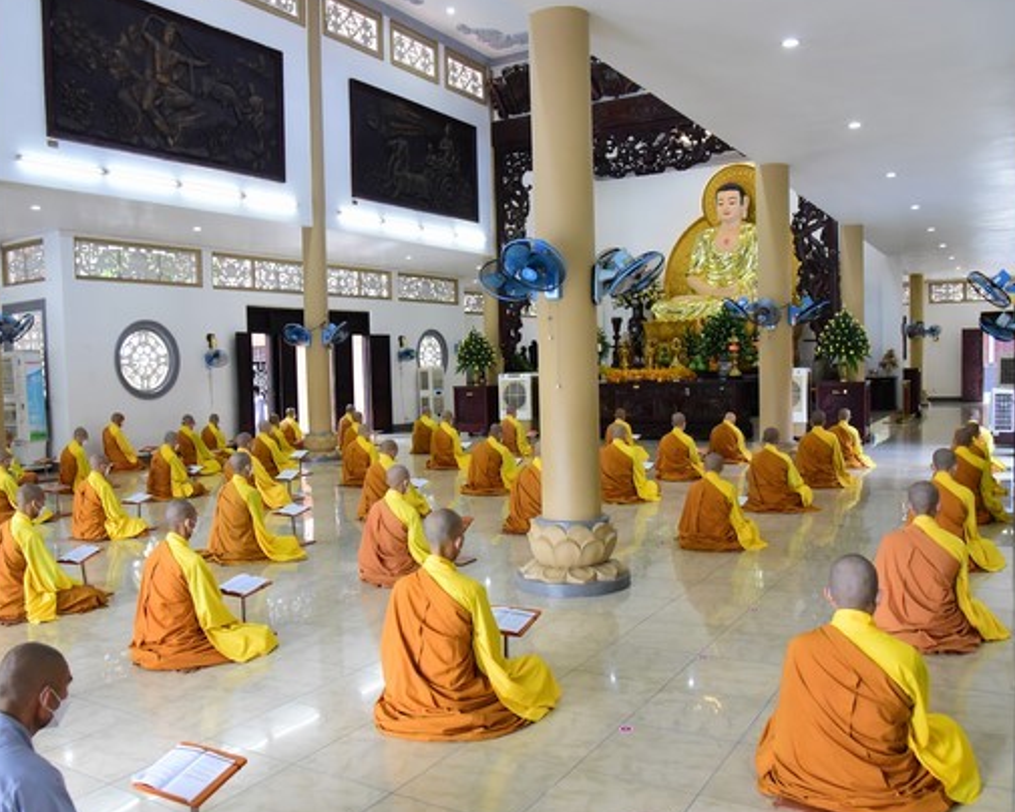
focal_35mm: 29
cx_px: 500
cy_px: 406
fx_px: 871
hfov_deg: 60.4
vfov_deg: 50.0
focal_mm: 24
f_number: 5.6
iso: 4000
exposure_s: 1/160
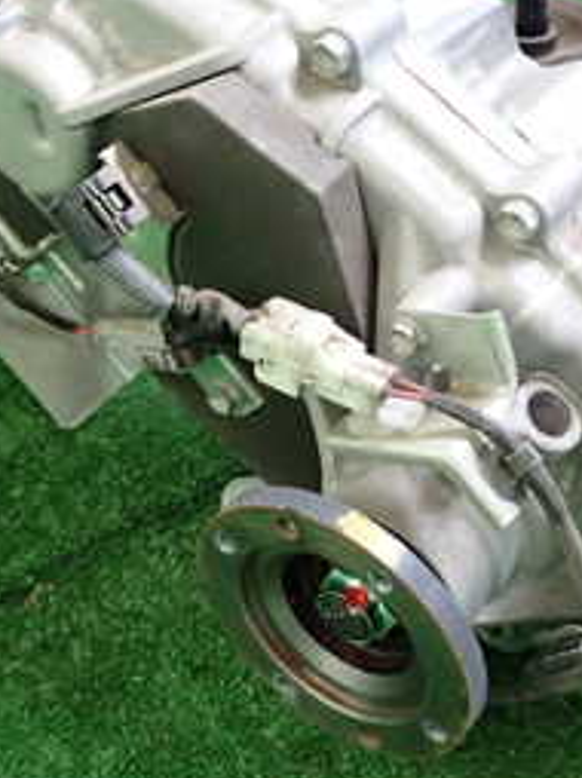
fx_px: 1594
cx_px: 355
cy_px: 459
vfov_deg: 27.4
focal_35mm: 71
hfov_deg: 20.7
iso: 500
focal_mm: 5.4
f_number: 2.3
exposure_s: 1/30
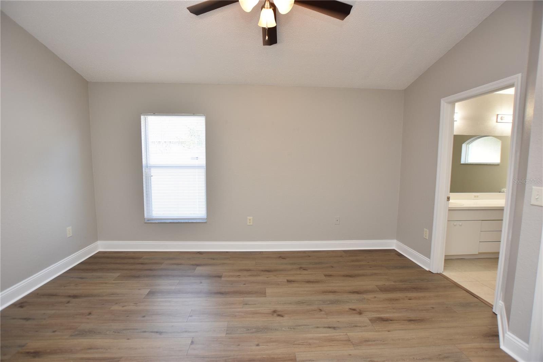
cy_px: 181
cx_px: 272
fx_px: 226
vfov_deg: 77.3
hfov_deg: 100.4
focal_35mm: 15
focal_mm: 10
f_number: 4
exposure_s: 1/60
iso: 220
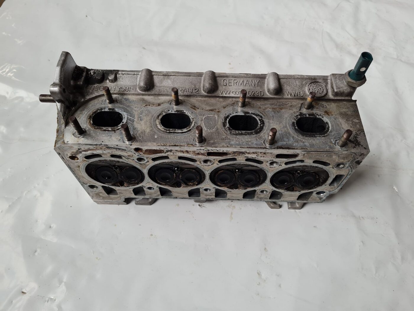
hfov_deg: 67.3
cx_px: 207
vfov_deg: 53.1
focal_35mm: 26
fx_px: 311
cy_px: 156
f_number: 1.8
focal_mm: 5.4
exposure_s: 1/100
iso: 64
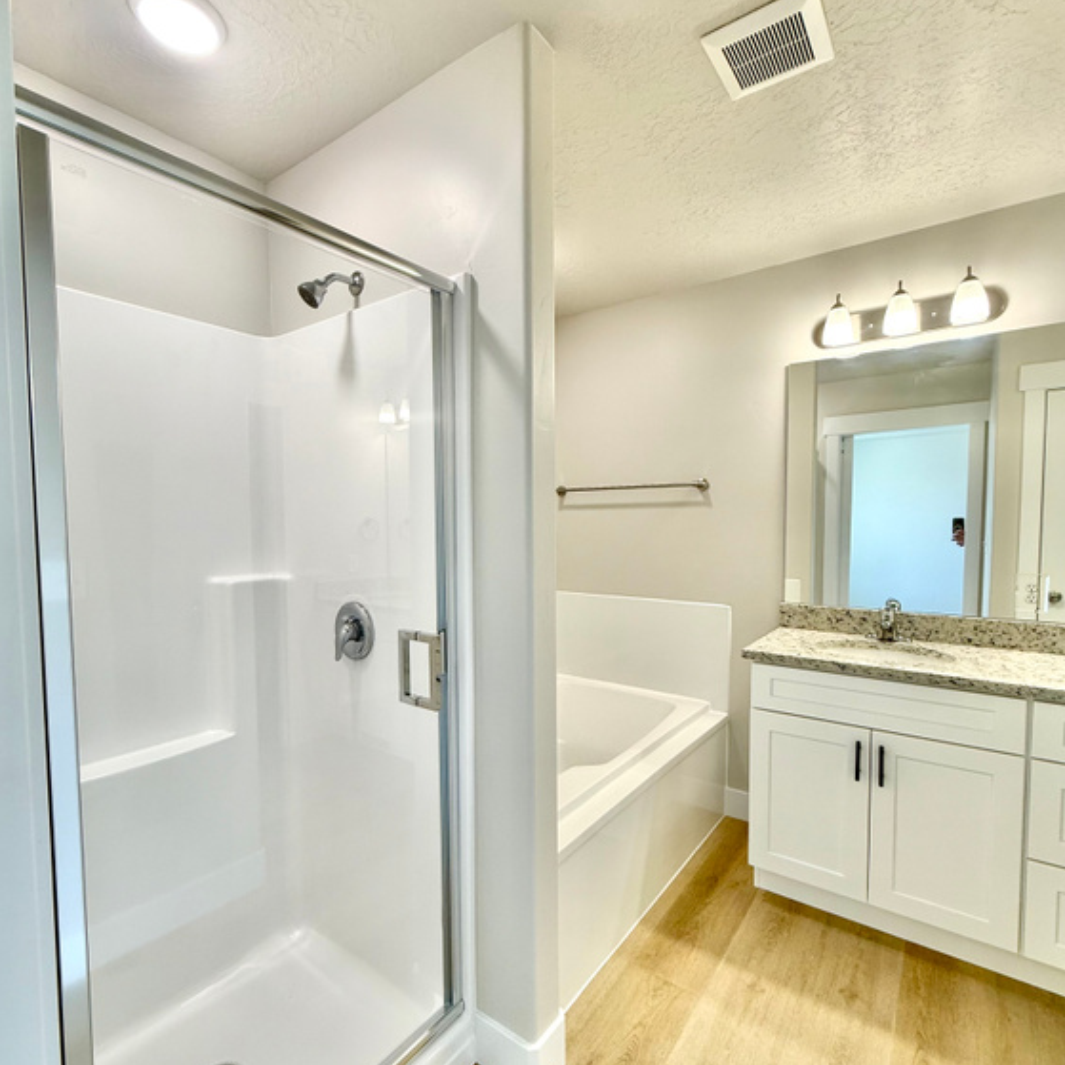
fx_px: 592
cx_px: 532
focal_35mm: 17
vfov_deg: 83.9
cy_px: 556
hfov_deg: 84.0
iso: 80
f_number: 2.2
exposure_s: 1/120
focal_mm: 2.22
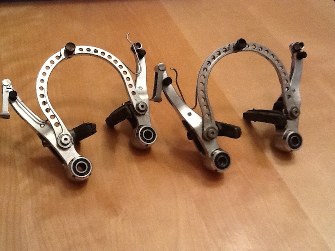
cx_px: 168
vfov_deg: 44.2
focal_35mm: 32
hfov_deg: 56.8
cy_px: 126
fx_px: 310
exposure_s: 1/30
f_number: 2.4
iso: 320
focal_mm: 2.03
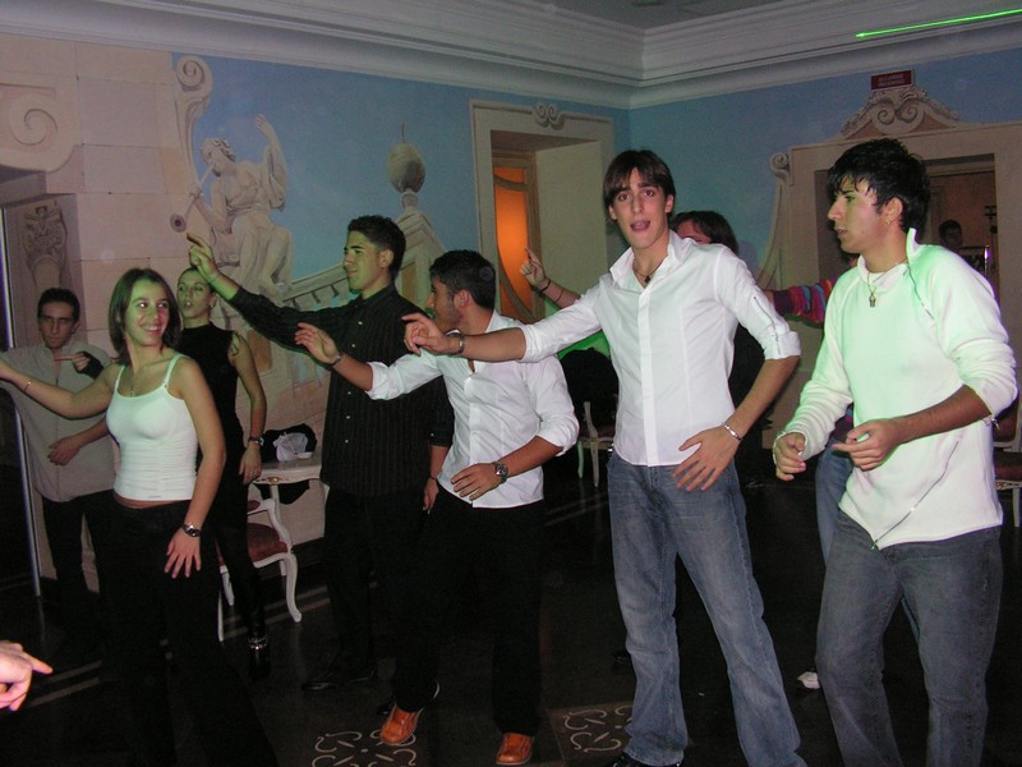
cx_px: 511
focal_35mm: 36
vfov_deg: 39.7
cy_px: 384
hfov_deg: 51.4
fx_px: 1063
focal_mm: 6
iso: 200
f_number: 3.2
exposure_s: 1/40
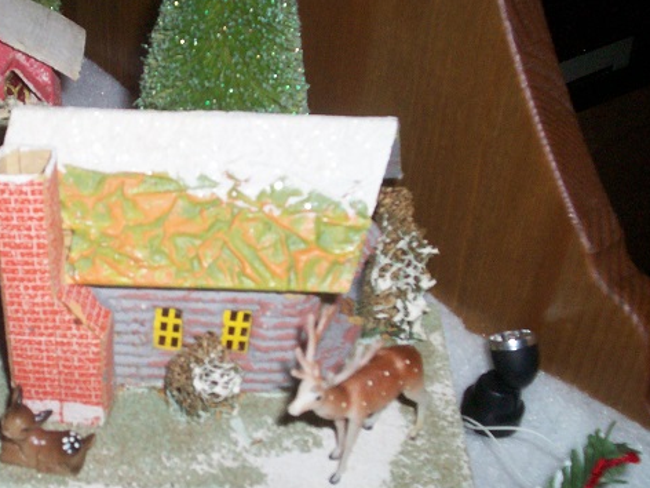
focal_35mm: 61
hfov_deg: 30.9
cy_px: 320
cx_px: 136
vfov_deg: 23.9
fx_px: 1145
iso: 140
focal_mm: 5.9
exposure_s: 1/64
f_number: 4.5
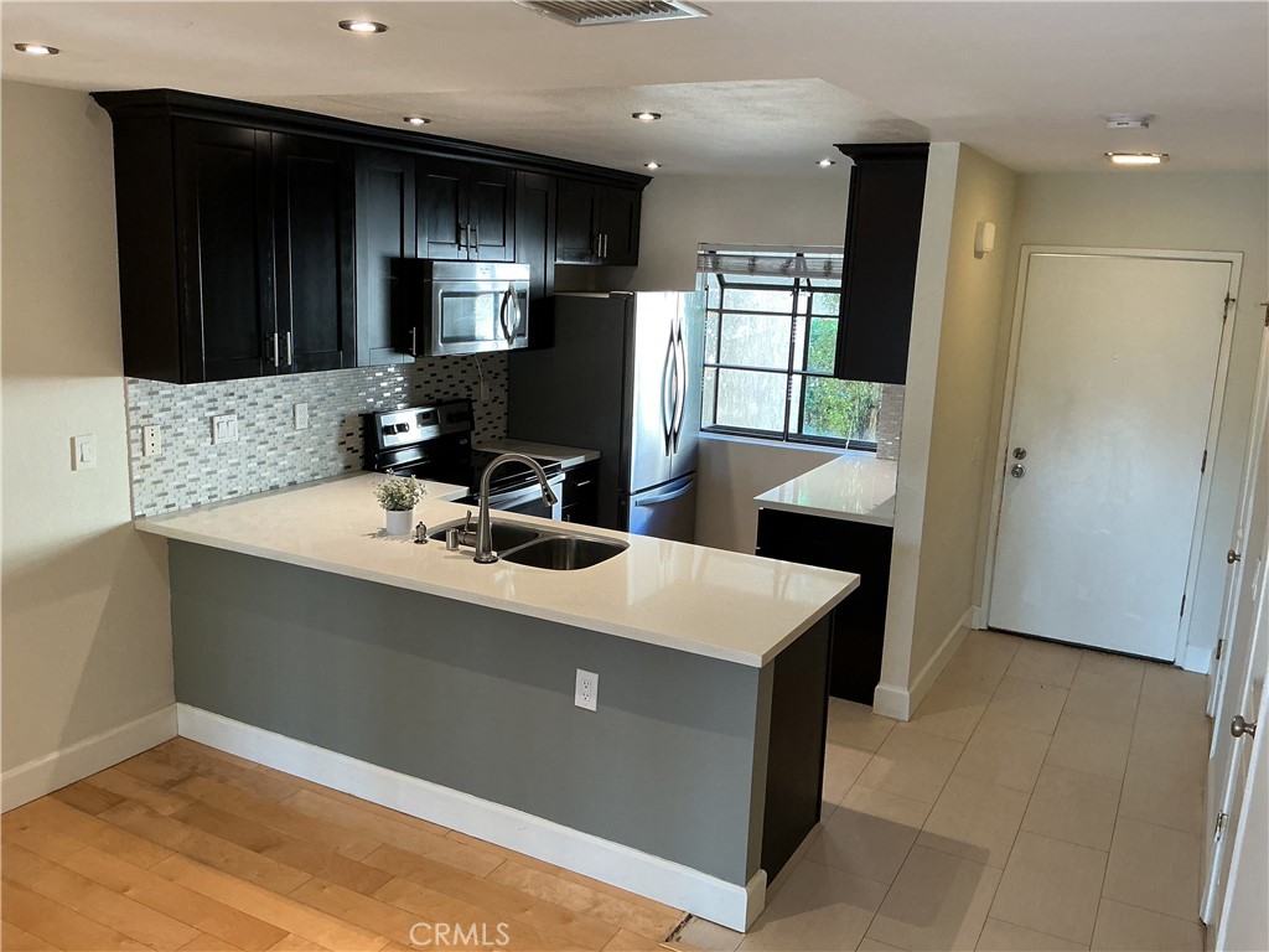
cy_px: 476
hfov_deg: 61.7
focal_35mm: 29
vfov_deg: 48.2
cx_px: 634
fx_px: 1063
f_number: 1.8
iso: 100
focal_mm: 3
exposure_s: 1/60
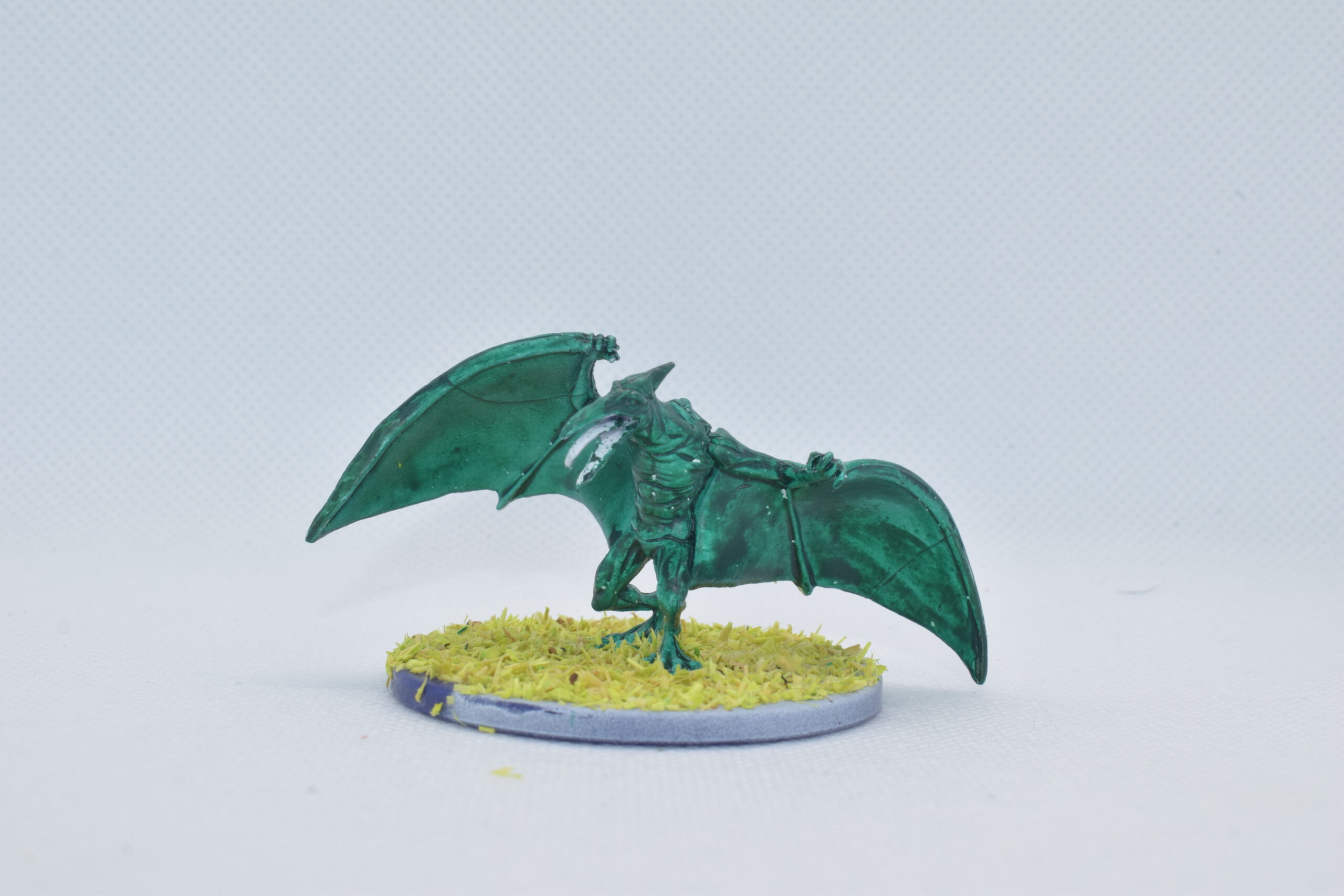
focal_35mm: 60
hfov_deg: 33.4
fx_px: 2240
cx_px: 672
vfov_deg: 22.6
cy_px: 448
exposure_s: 1/125
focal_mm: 40
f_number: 16
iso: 800
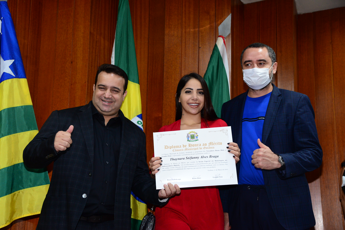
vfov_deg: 26.0
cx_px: 172
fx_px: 498
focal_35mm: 52
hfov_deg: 38.2
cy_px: 115
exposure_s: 1/100
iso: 2500
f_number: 4.5
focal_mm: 52
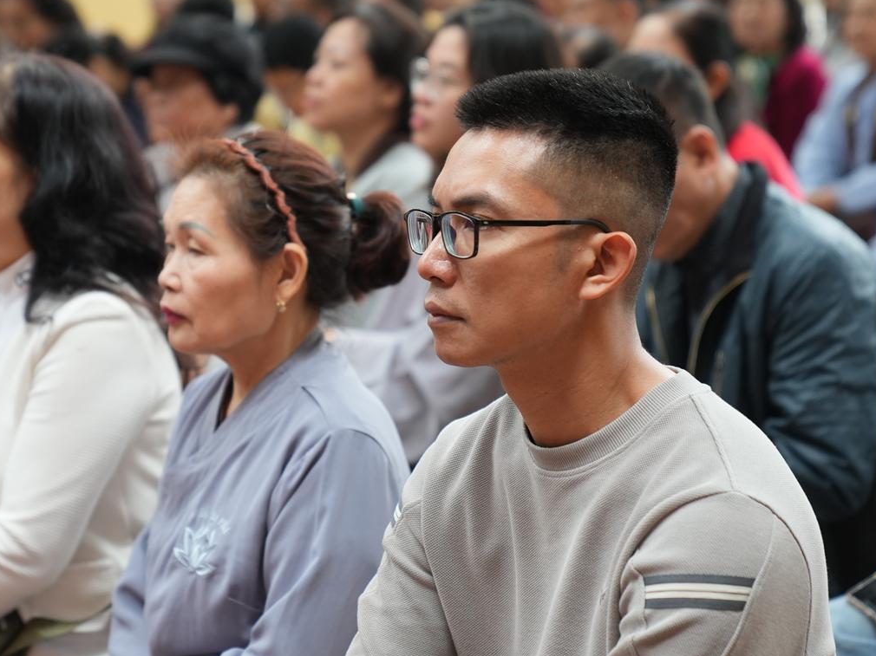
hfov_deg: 16.4
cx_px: 376
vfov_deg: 12.3
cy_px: 314
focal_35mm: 120
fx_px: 3036
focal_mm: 70
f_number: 2.8
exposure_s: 1/125
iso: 500
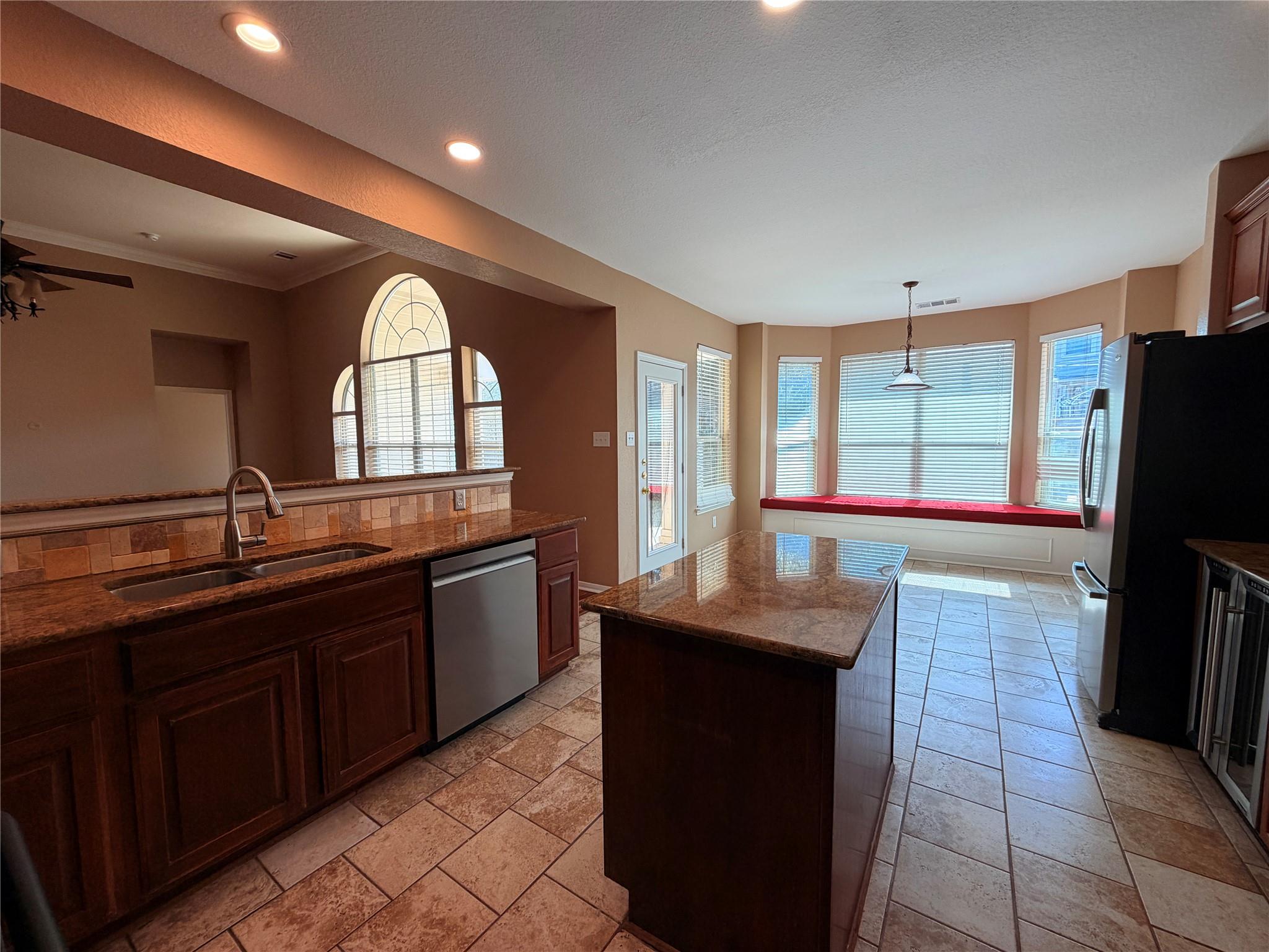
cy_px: 476
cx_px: 634
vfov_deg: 85.7
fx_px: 513
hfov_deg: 102.1
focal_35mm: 14
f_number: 2.2
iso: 80
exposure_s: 1/120
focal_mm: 2.22
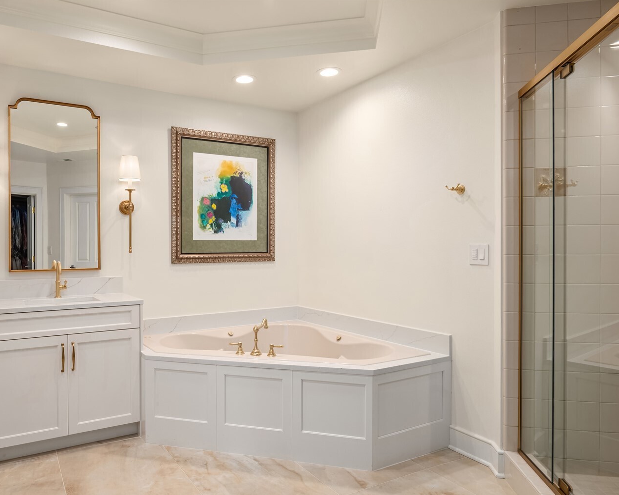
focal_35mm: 24
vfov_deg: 58.6
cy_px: 275
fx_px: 440
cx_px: 250
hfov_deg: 69.6
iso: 100
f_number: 7.1
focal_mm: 19
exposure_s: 1/13
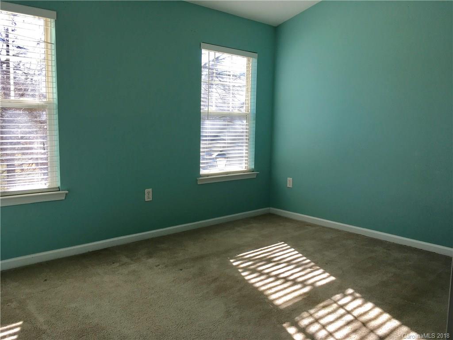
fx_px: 380
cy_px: 170
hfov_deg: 61.7
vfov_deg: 48.2
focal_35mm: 29
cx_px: 226
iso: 25
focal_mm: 4.15
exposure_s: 1/129
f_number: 2.2
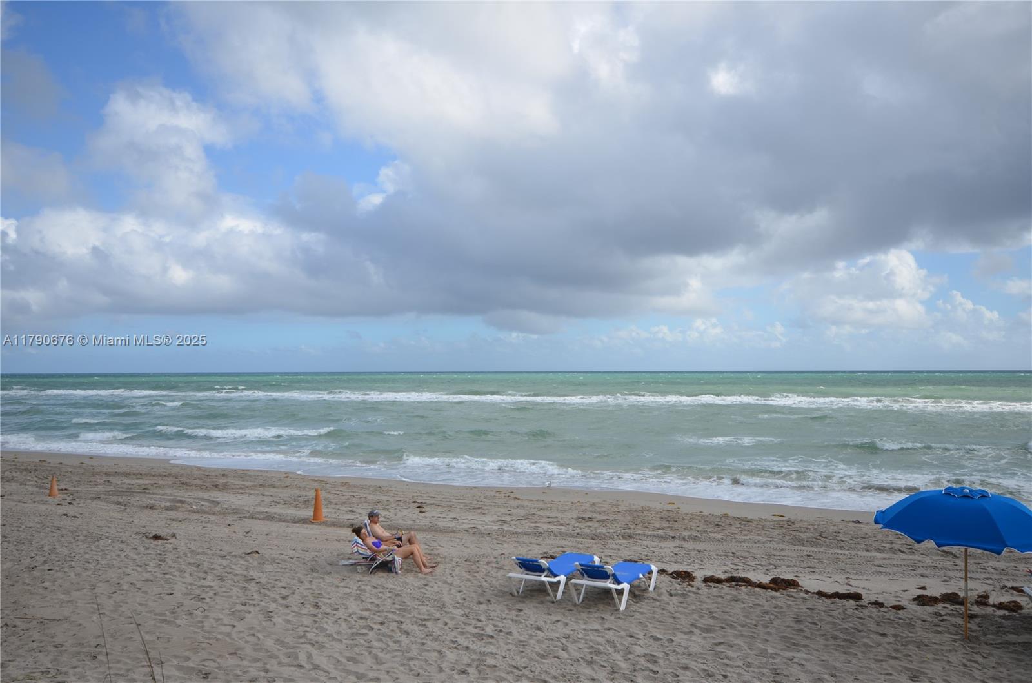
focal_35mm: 30
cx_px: 516
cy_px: 342
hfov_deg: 62.0
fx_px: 858
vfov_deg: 43.4
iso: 110
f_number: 8
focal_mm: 20
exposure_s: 1/250
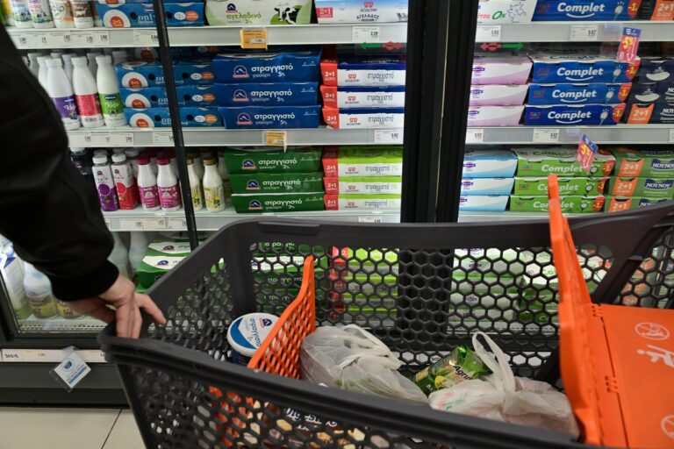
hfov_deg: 65.5
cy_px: 224
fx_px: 524
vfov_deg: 46.4
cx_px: 337
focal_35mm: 28
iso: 2500
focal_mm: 28
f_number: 5
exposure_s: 1/640
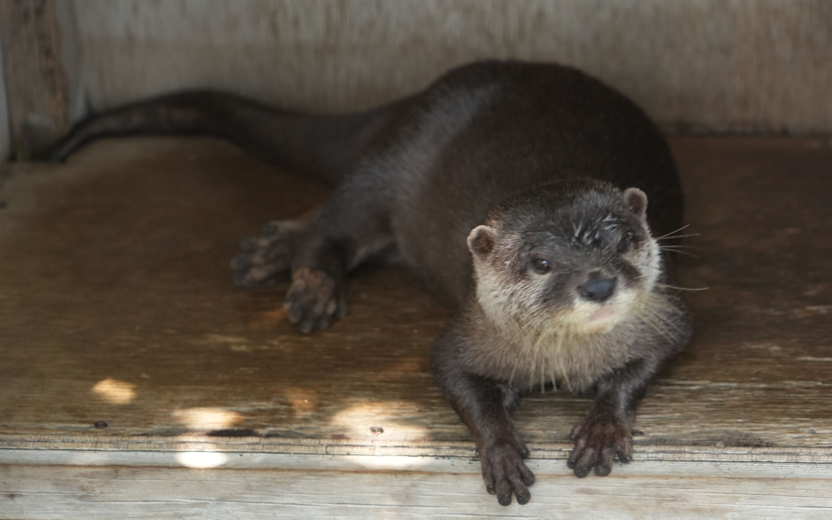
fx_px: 8911
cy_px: 241
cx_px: 573
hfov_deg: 5.3
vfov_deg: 3.3
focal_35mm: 393
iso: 1600
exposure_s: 1/250
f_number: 6.3
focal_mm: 240
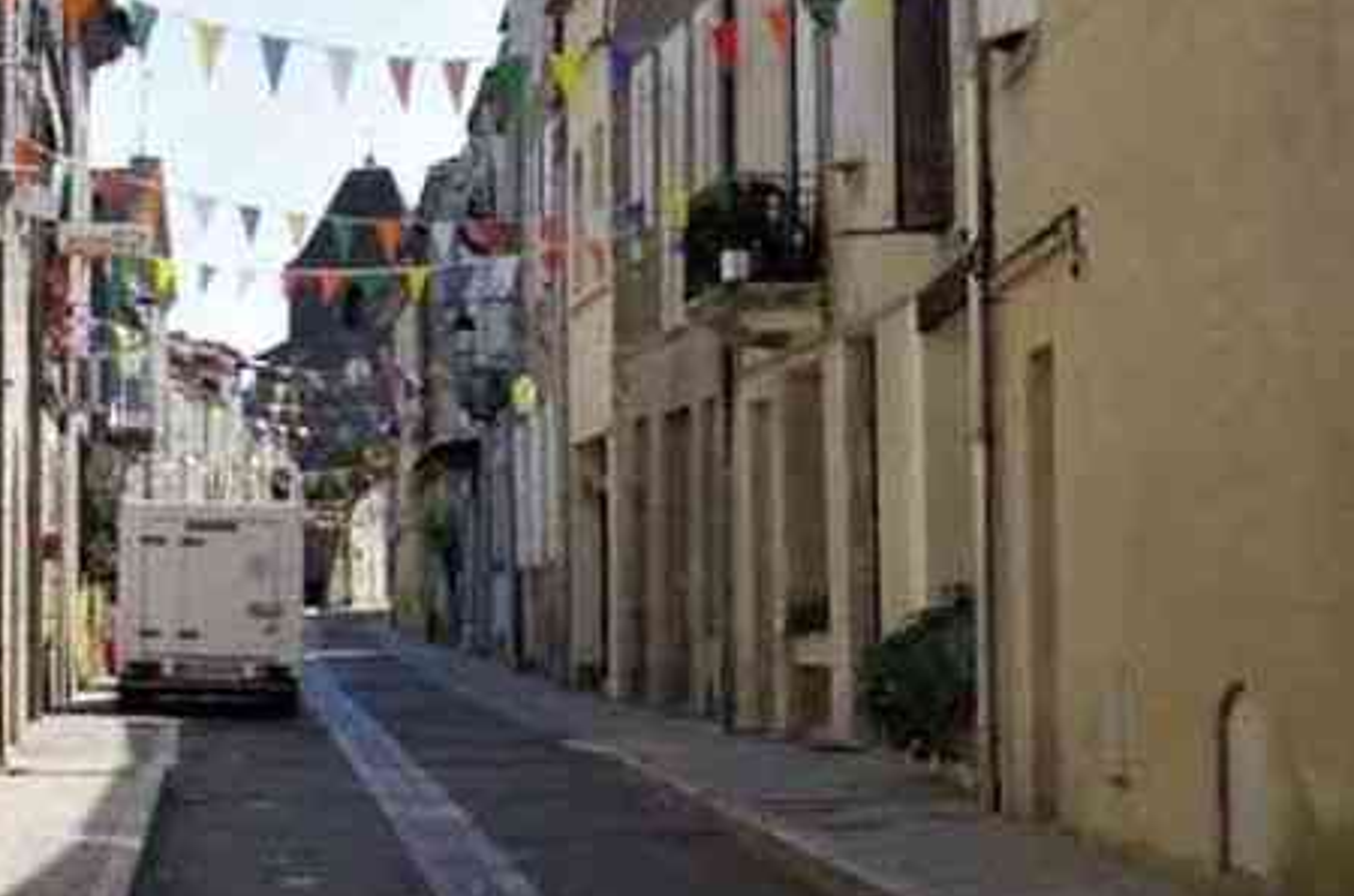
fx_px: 3190
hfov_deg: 23.8
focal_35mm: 85
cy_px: 513
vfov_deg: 16.0
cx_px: 382
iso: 3200
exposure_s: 1/2000
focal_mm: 26.25
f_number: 14
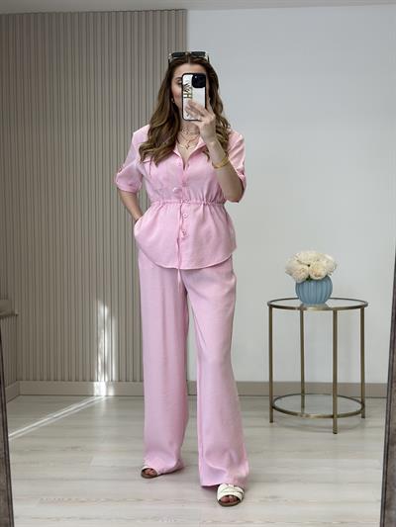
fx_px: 732
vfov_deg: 39.6
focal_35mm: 48
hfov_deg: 30.3
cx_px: 198
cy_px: 264
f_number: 1.78
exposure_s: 1/414
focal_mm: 6.86
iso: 80
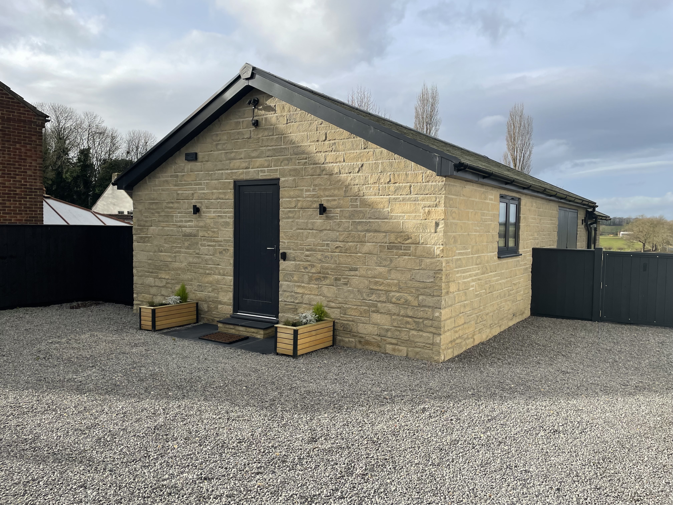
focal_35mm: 26
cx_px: 336
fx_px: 505
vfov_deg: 53.1
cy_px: 252
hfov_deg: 67.3
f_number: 1.6
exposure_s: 1/2506
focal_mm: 4.2
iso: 32
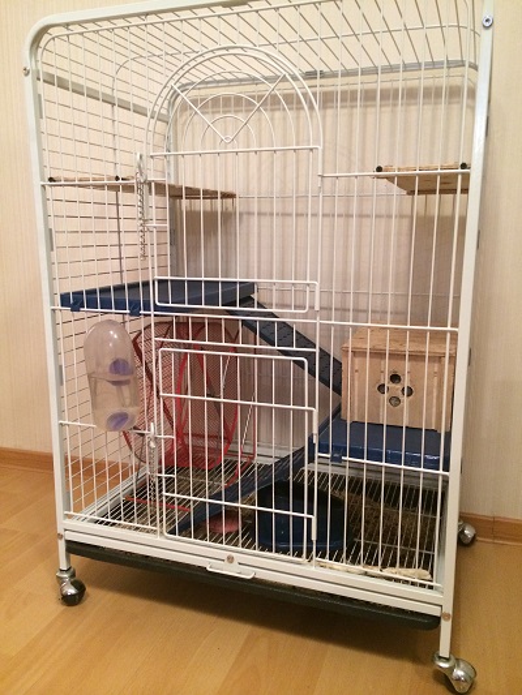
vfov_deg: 60.0
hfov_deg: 46.8
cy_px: 348
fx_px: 603
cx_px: 261
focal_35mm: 30
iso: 320
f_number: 2.2
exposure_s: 1/15
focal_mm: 4.12
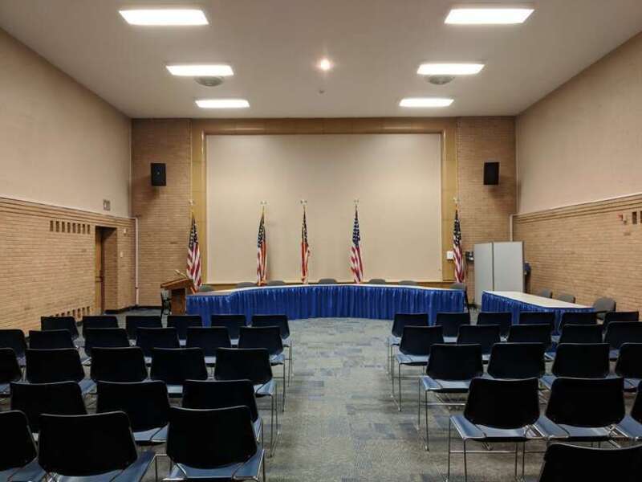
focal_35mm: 26
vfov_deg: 53.1
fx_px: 482
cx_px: 321
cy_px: 241
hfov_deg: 67.3
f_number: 2
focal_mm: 4.67
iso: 368
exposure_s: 1/40
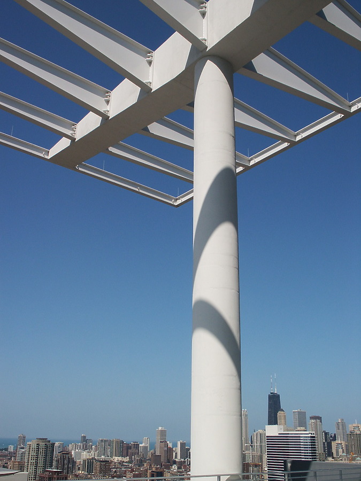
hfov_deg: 40.7
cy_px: 240
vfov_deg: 52.6
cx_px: 180
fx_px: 487
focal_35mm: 35
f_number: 6.7
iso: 64
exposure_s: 1/500
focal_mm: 7.18
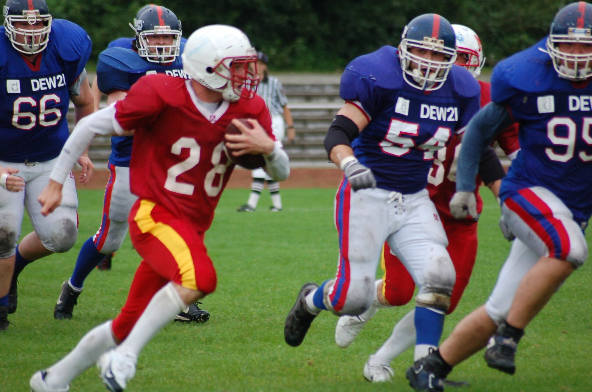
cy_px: 196
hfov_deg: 6.3
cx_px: 296
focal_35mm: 330
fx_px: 5416
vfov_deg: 4.1
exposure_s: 1/500
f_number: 5.3
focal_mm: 220
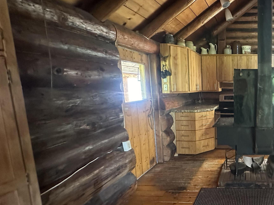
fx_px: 198
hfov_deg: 59.5
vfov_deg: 54.7
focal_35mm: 25
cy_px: 115
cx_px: 244
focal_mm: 2.22
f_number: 2.2
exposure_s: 1/60
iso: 800
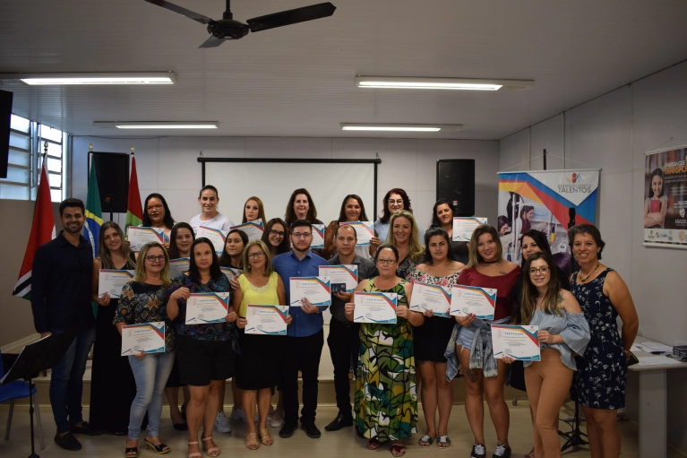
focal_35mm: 30
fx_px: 572
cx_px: 344
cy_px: 229
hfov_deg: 61.9
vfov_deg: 43.6
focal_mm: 20
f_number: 4
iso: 800
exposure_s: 1/125
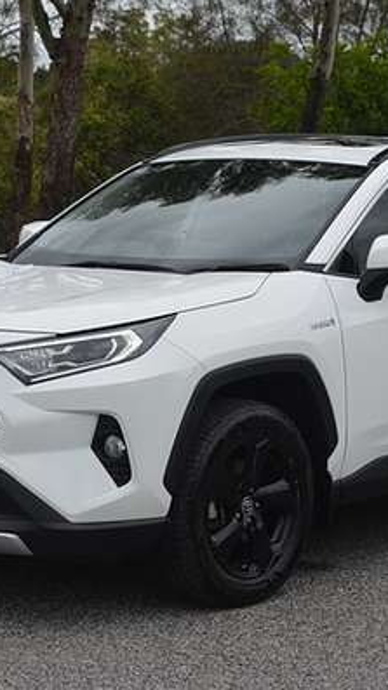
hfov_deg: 10.6
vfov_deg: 18.8
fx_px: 2087
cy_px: 344
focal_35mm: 114
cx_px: 235
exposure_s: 1/250
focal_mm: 48
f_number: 8
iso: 100
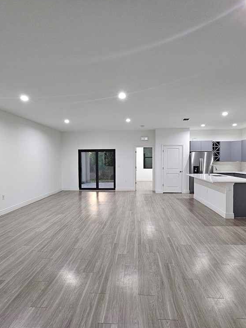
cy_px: 164
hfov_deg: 71.6
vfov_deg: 87.8
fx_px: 171
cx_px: 127
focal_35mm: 18
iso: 400
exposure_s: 1/60
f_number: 2.2
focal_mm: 2.2
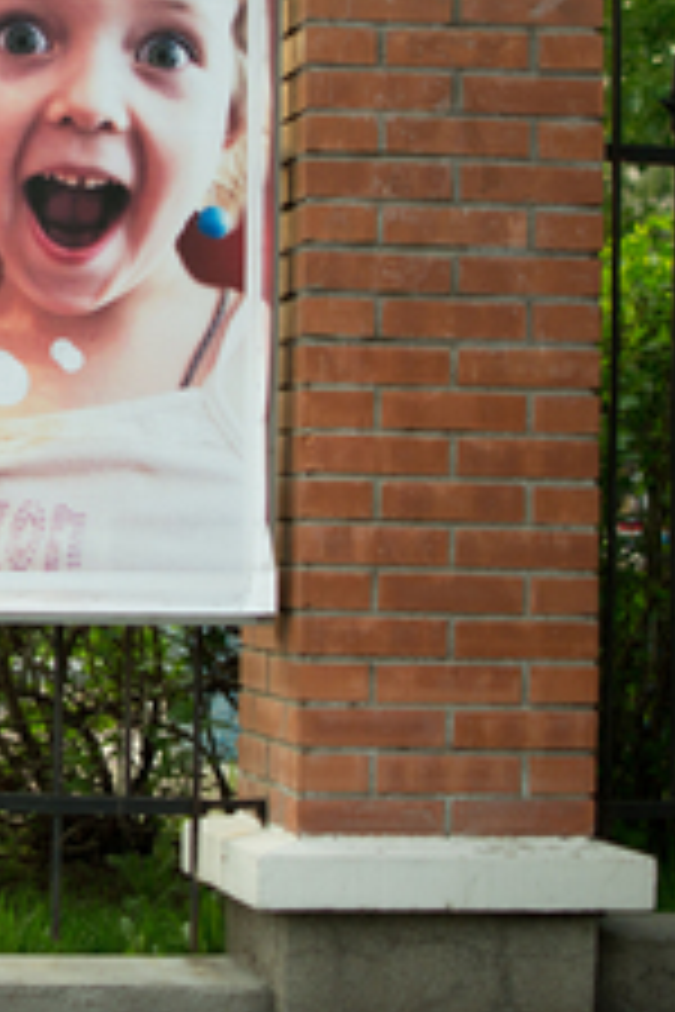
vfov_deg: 19.5
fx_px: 2953
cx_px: -220
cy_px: 459
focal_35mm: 105
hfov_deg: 12.6
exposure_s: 1/640
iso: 400
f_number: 1.8
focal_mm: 35
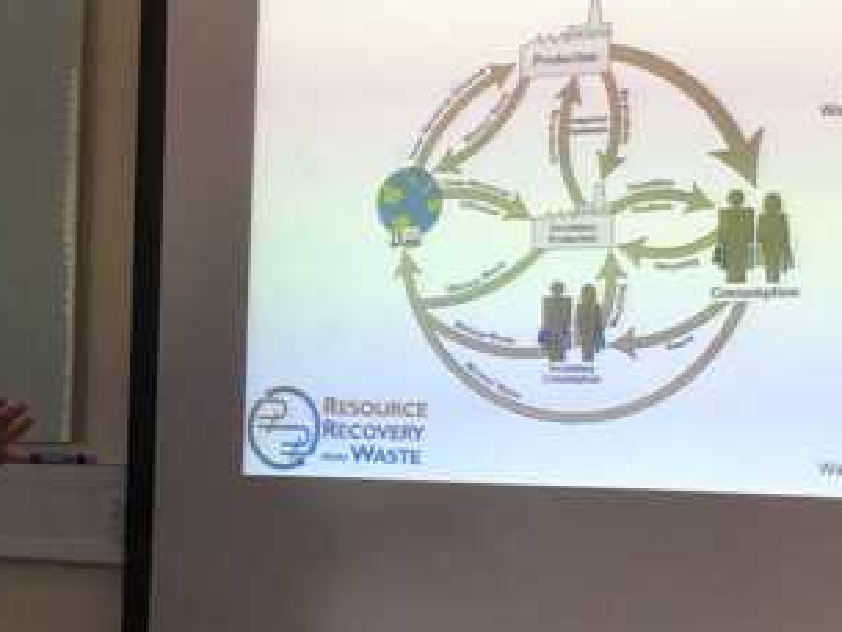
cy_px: 232
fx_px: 1849
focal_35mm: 76
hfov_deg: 25.6
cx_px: 317
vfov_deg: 19.4
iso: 40
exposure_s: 1/100
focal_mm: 4.15
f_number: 2.2
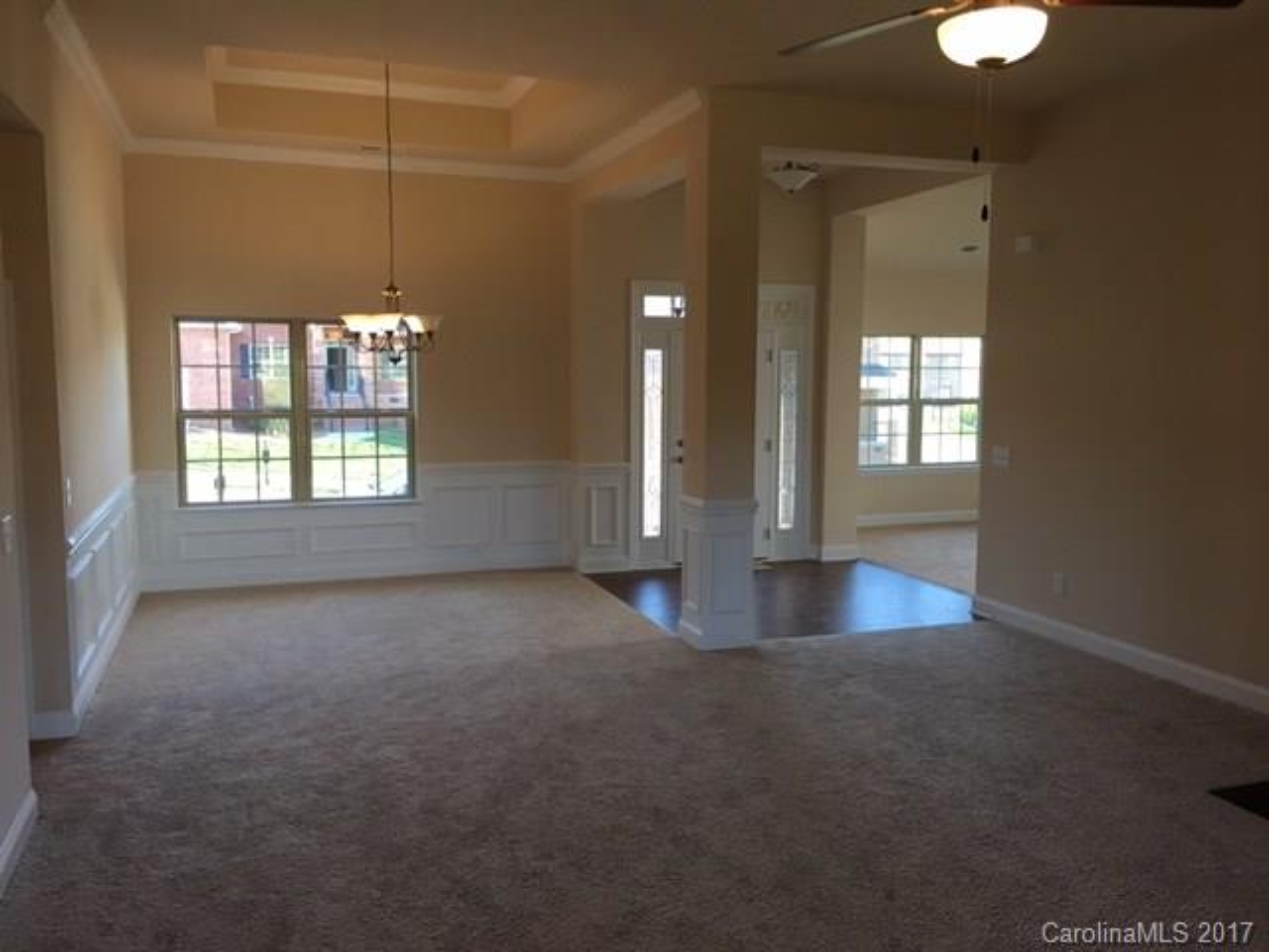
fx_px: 1063
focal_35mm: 29
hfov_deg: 61.7
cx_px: 634
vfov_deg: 48.2
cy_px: 476
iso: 25
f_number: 2.2
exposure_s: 1/30
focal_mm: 4.15
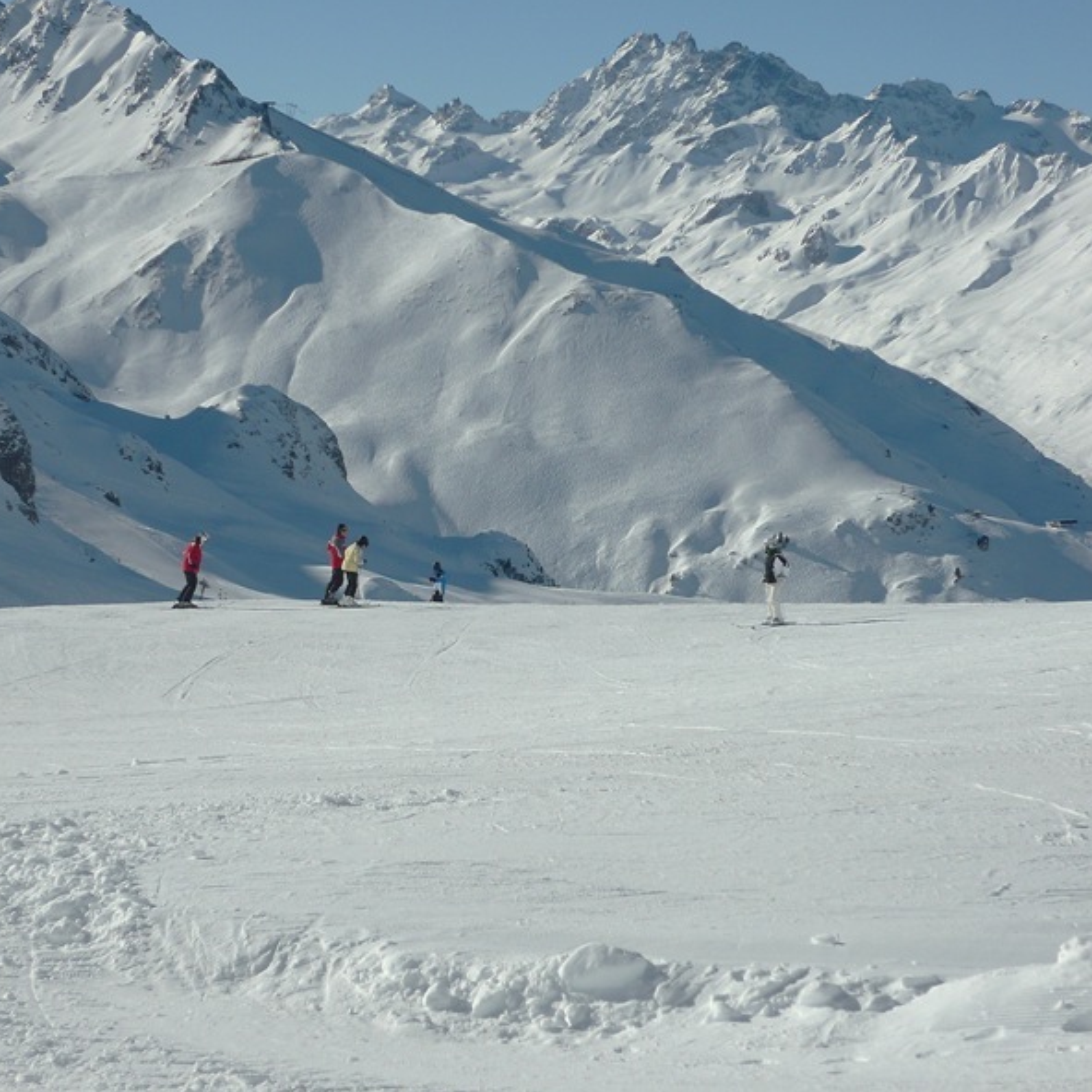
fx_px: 2641
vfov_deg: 23.4
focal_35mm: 74
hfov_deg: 23.3
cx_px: 472
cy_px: 542
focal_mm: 10.2
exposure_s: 1/250
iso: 100
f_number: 10
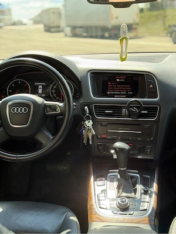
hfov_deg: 30.3
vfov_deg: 39.7
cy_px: 117
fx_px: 325
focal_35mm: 48
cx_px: 88
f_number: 1.78
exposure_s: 1/242
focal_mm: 6.76
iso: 100
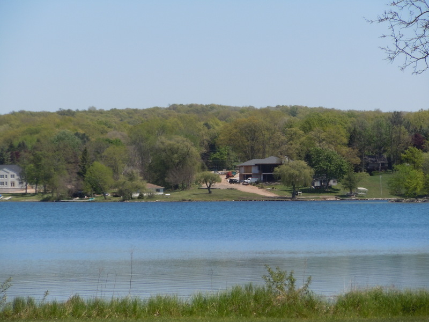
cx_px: 214
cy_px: 161
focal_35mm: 196
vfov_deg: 7.6
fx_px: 2429
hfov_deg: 10.1
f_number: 5.6
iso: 100
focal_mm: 35
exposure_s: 1/500
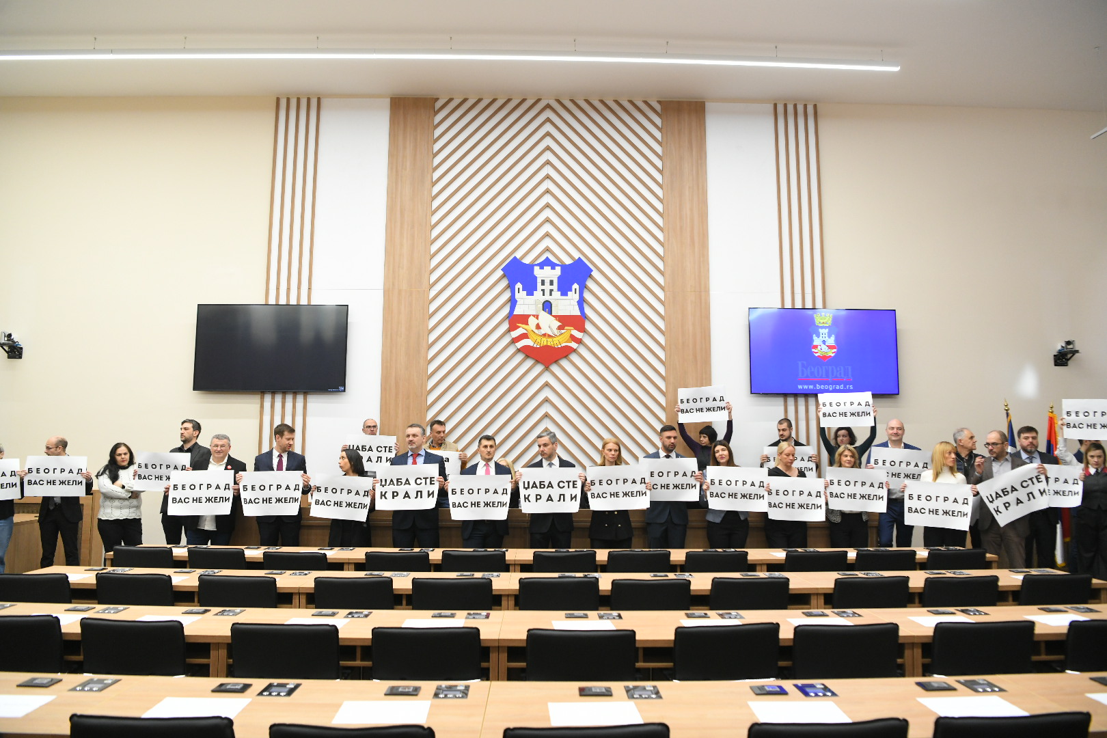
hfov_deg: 73.7
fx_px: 738
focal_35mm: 24
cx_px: 554
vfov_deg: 53.1
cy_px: 369
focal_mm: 24
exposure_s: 1/250
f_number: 4
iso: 2000
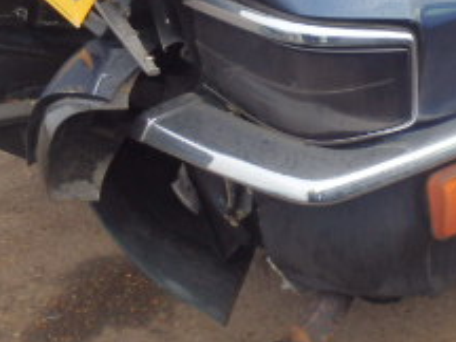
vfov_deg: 16.9
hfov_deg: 22.8
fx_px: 1093
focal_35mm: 83
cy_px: -76
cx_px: 435
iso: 125
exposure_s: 1/160
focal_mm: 5
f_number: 3.9
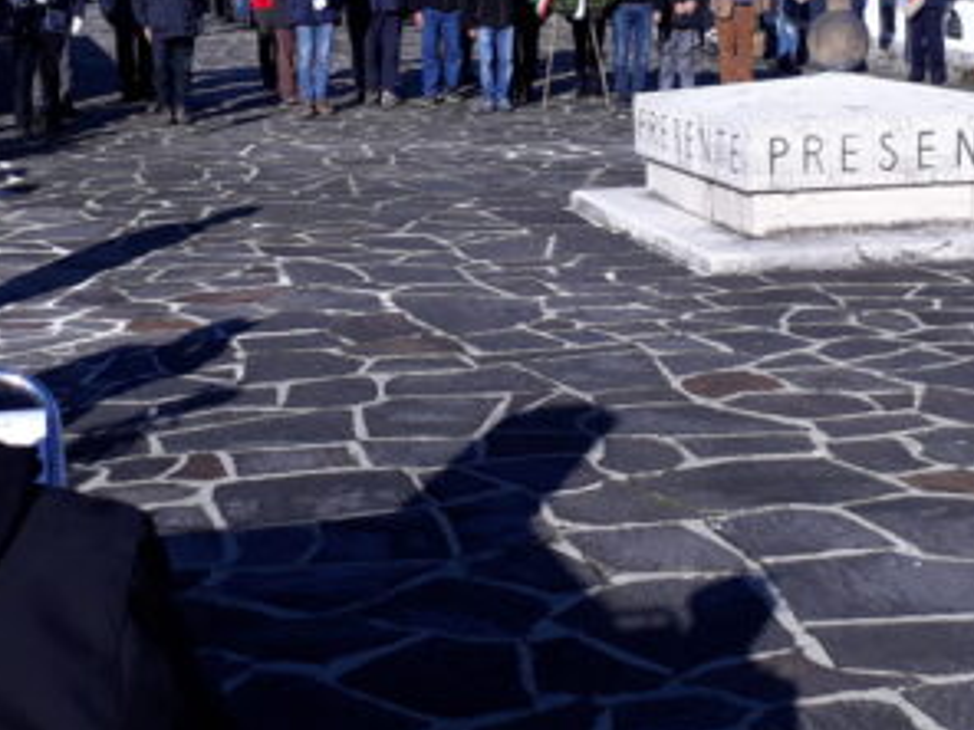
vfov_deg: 20.8
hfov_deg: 27.7
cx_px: 605
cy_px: 164
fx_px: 1970
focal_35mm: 70
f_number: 1.9
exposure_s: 1/1631
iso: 40
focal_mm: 3.6
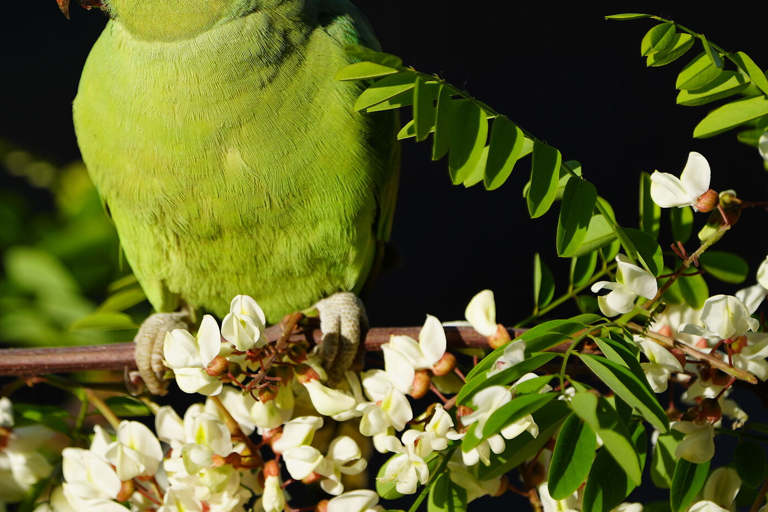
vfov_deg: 1.3
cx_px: 207
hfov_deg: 2.0
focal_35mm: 1033
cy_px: 134
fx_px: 22033
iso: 160
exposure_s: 1/500
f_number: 6.3
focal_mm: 600
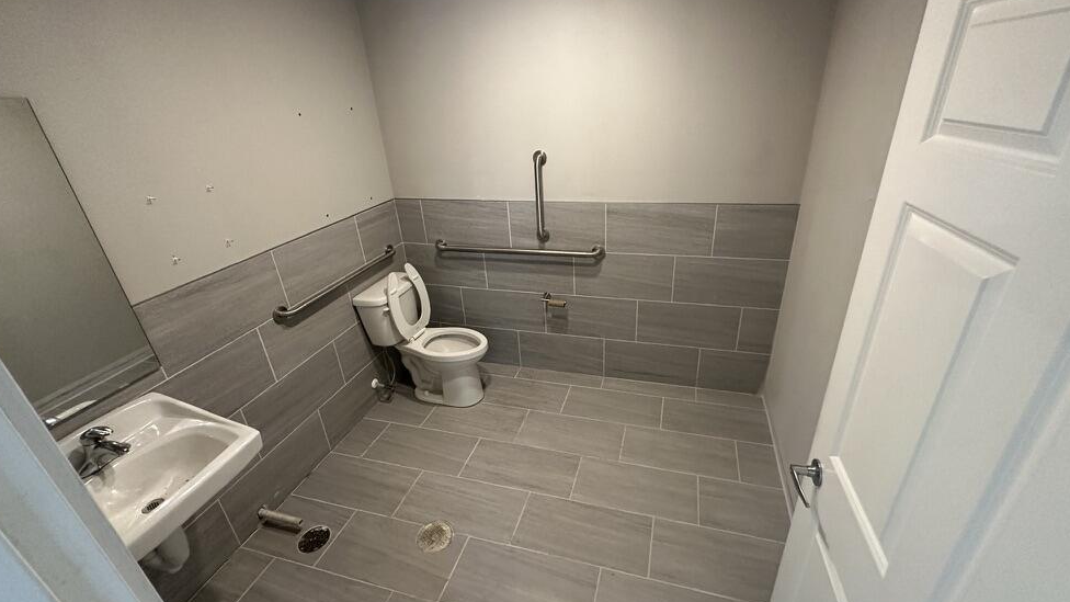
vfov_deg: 67.1
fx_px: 454
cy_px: 300
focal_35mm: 16
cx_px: 547
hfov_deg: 99.4
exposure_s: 1/60
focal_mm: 2.22
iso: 320
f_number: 2.2
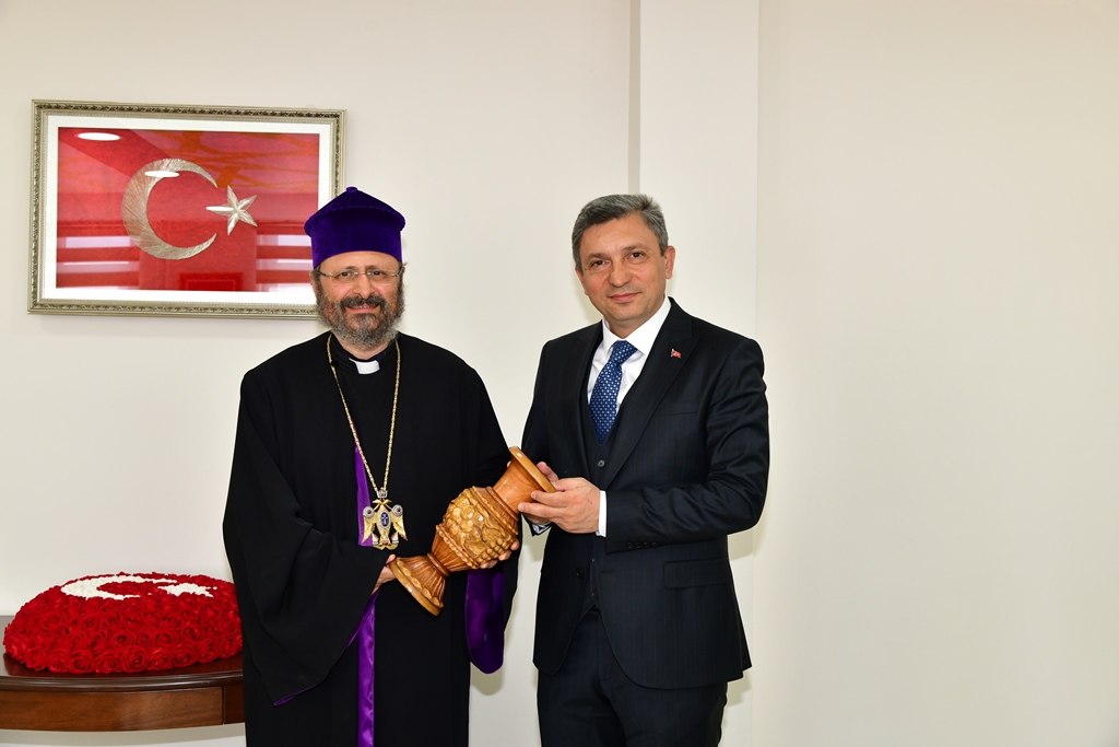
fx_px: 1181
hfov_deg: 50.7
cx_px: 560
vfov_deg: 35.1
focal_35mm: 38
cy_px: 374
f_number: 6.3
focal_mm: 38
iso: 800
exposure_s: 1/100
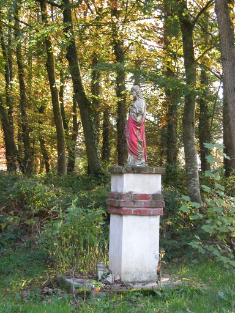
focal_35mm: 83
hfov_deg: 17.8
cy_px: 156
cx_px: 118
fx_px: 751
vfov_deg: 23.6
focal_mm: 21
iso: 800
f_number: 3.9
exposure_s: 1/169
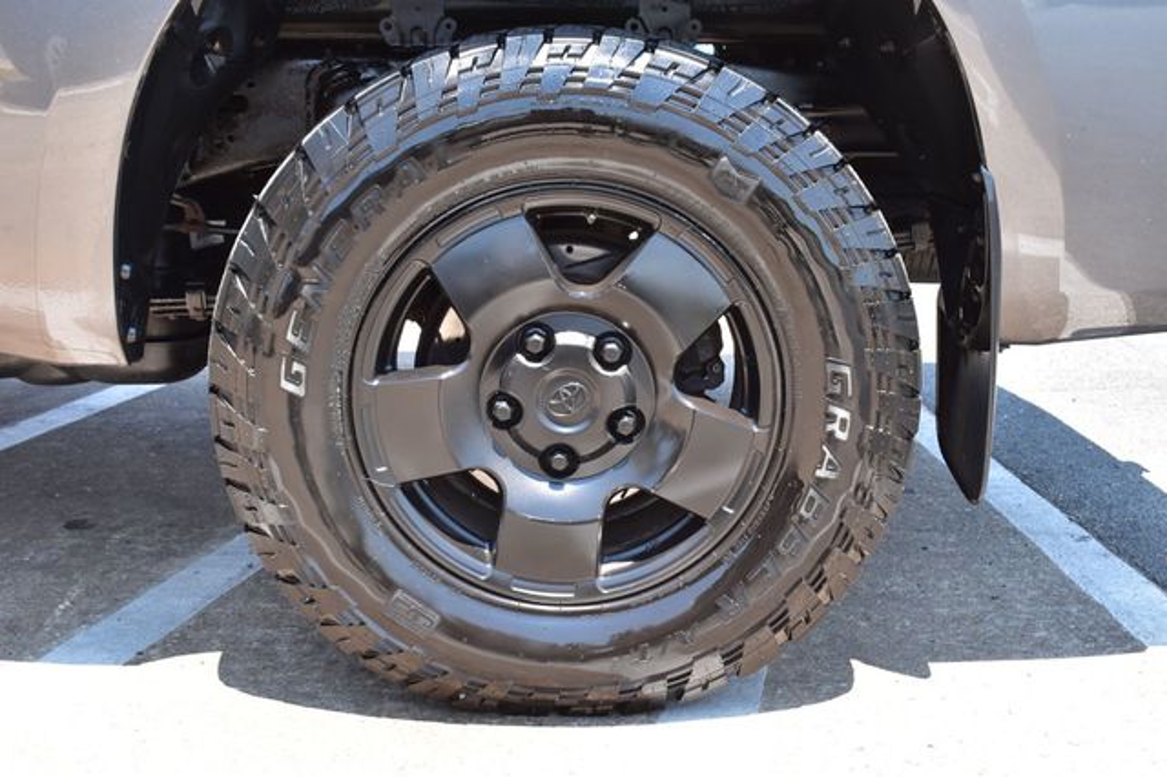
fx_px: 1361
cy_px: 388
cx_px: 584
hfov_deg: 46.4
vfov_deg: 31.9
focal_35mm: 42
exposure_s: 1/160
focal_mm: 28
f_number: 9
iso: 400
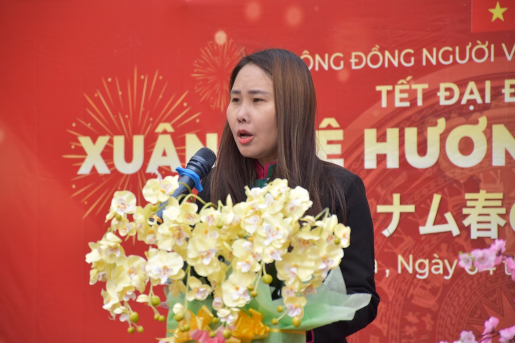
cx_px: 258
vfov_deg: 6.5
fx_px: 3004
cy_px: 172
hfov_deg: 9.8
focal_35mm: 210
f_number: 5.6
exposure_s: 1/320
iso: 200
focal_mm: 140
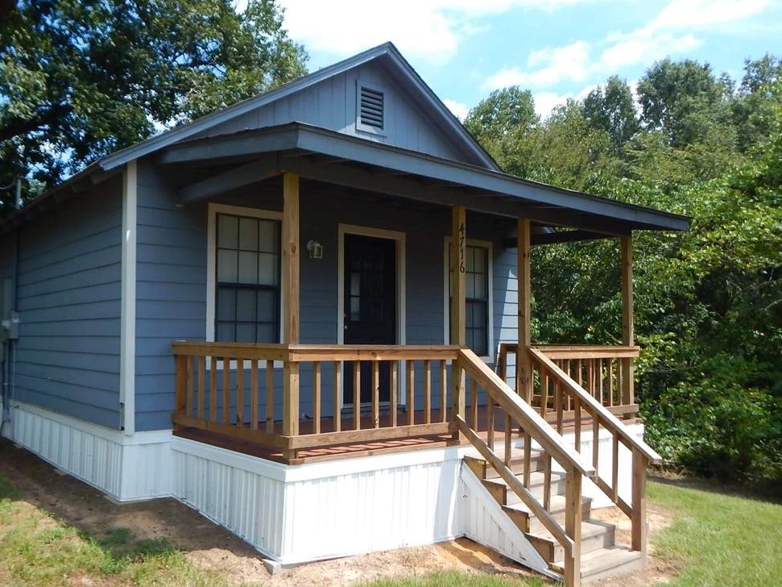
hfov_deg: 61.0
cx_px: 302
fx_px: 655
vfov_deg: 48.2
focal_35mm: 29
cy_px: 308
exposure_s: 1/1000
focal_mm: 4
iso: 125
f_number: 3
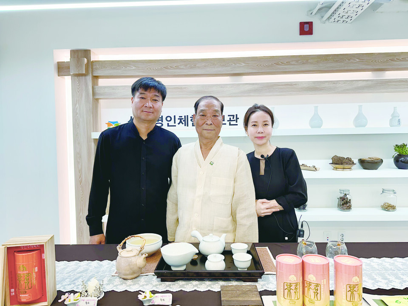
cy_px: 153
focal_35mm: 24
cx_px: 204
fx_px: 283
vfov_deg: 56.8
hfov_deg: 71.6
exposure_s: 1/120
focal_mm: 6.86
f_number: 1.78
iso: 80
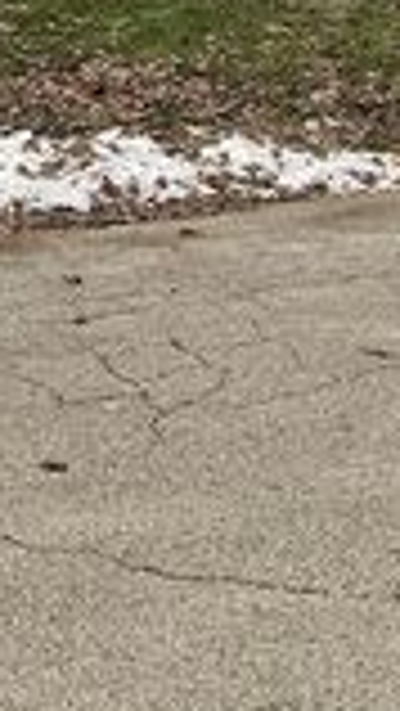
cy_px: -110
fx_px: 1884
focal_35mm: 100
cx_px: -72
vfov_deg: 20.2
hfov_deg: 11.9
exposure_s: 1/202
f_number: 1.8
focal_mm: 3
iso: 16
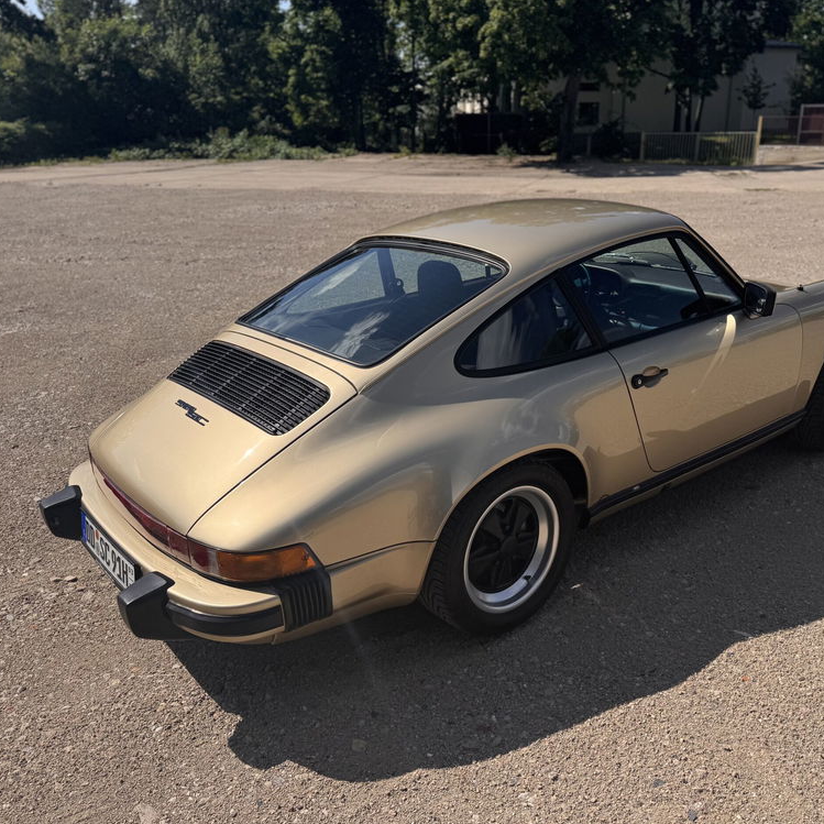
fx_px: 781
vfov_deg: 55.6
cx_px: 477
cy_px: 411
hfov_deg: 55.4
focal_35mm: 29
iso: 80
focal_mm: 6.76
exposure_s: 1/12346
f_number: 1.78
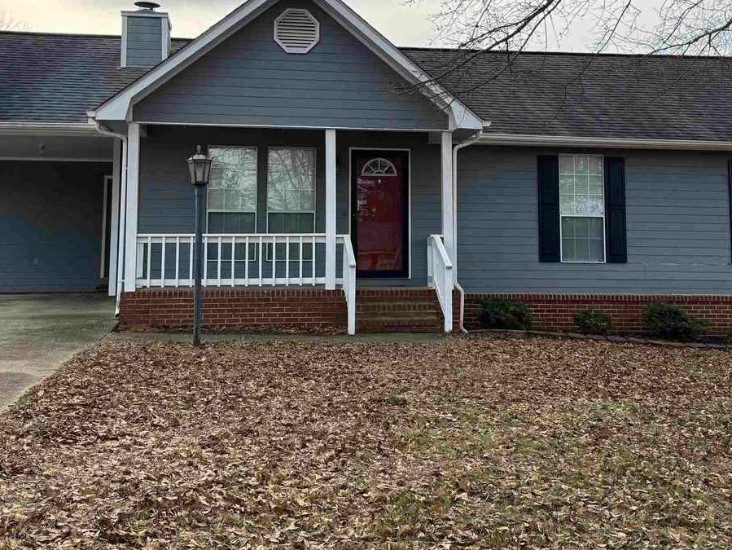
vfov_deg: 32.5
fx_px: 931
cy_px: 172
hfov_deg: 42.9
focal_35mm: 44
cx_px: 394
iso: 80
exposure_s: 1/1767
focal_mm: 6.86
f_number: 1.78
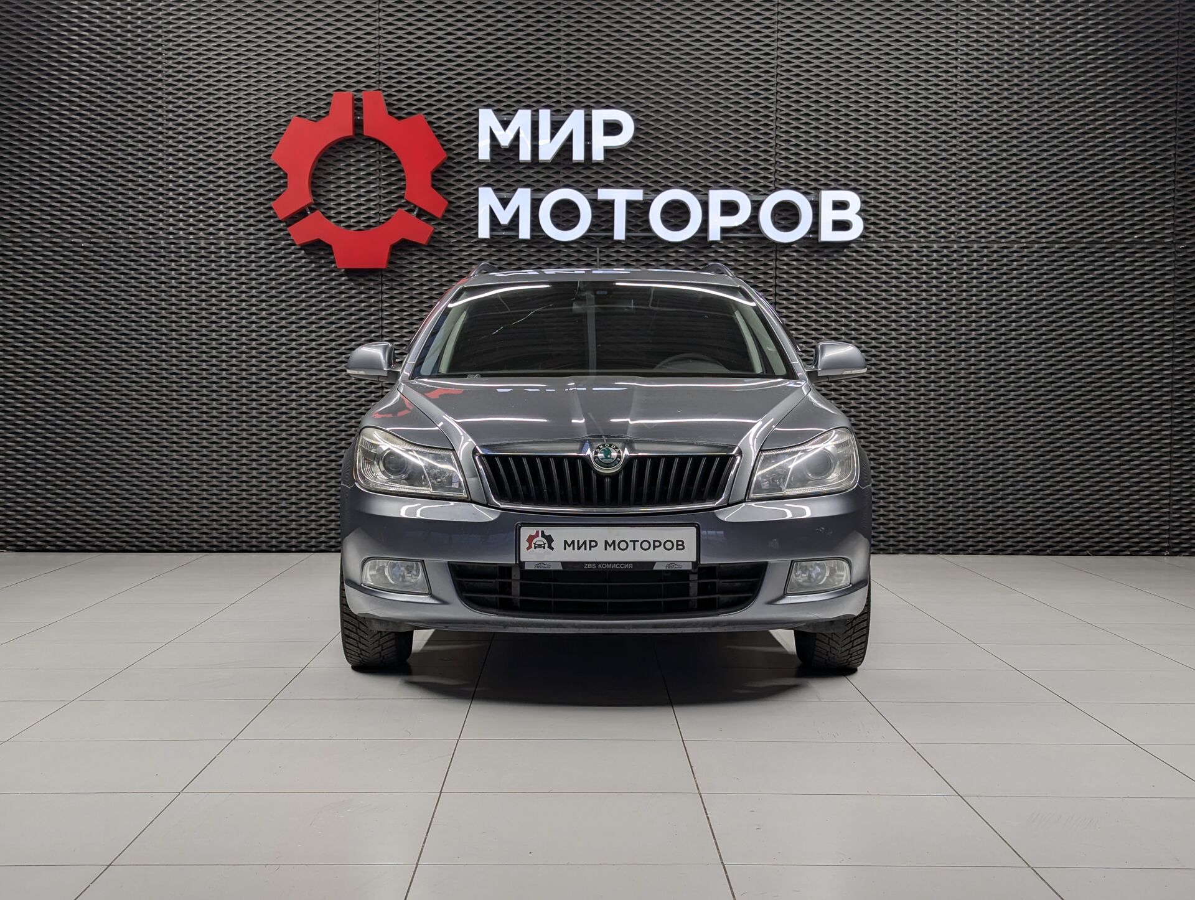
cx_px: 598
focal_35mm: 48
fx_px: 1660
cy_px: 450
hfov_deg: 39.6
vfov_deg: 30.3
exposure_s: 1/95.8
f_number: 1.85
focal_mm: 6.81
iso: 42
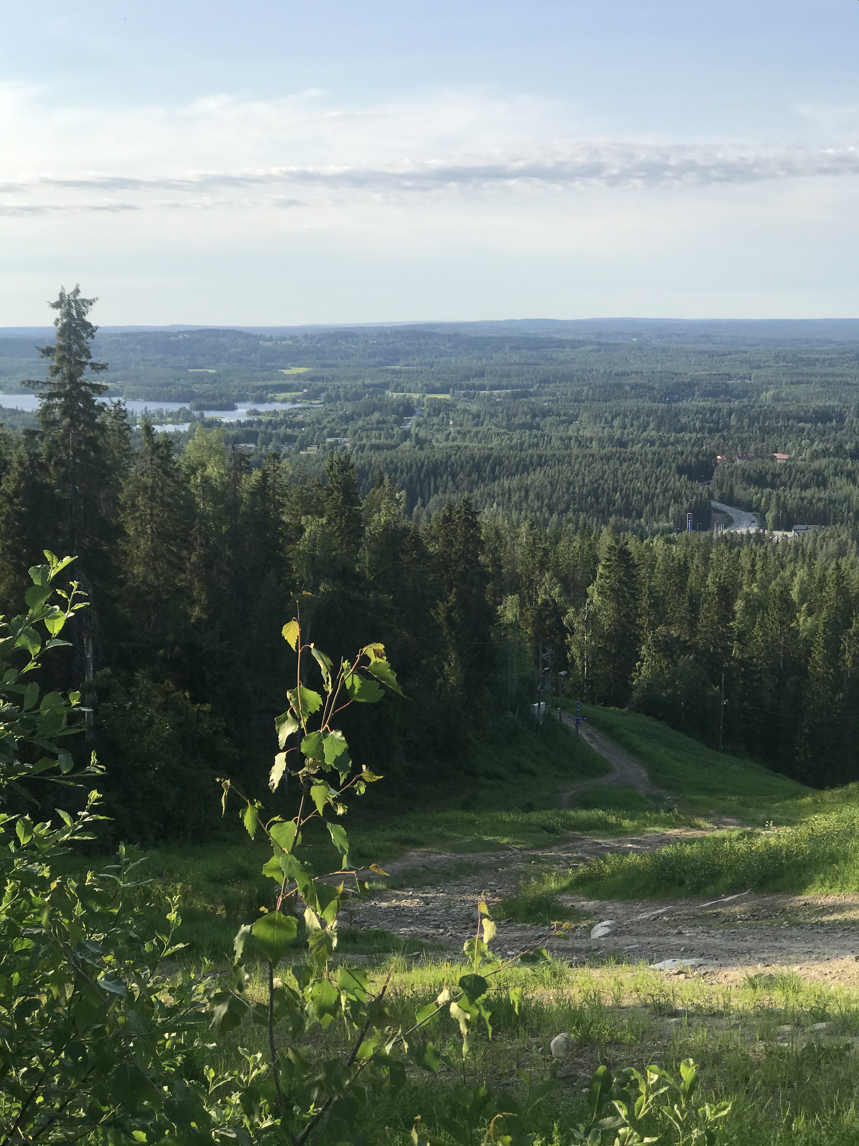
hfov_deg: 25.7
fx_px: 1886
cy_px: 573
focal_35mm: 57
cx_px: 430
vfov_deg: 33.8
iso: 20
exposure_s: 1/643
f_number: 2.8
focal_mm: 6.6
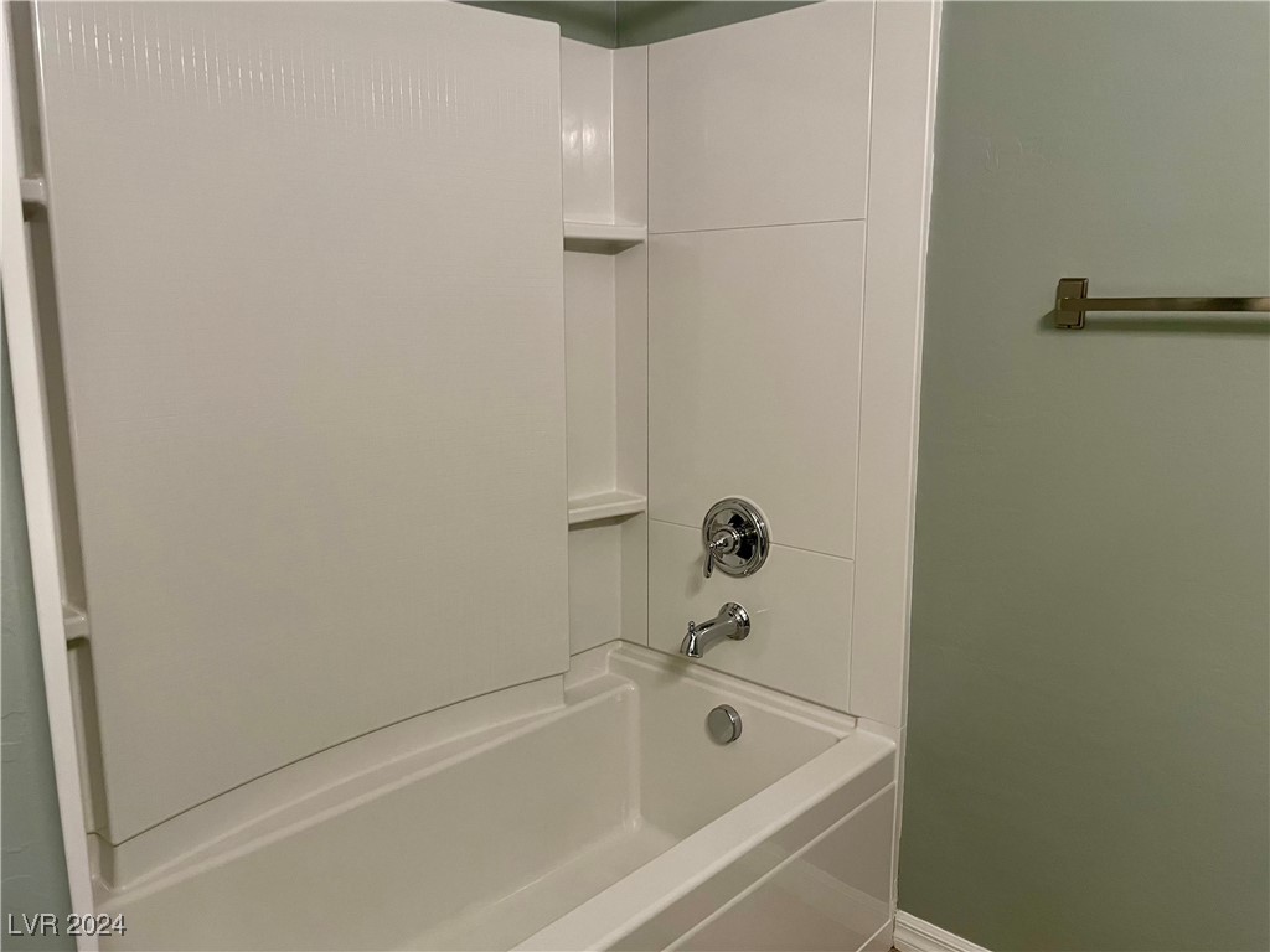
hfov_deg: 67.3
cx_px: 635
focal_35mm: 26
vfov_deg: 53.1
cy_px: 476
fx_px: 954
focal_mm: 4.2
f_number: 1.6
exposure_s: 1/60
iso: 160
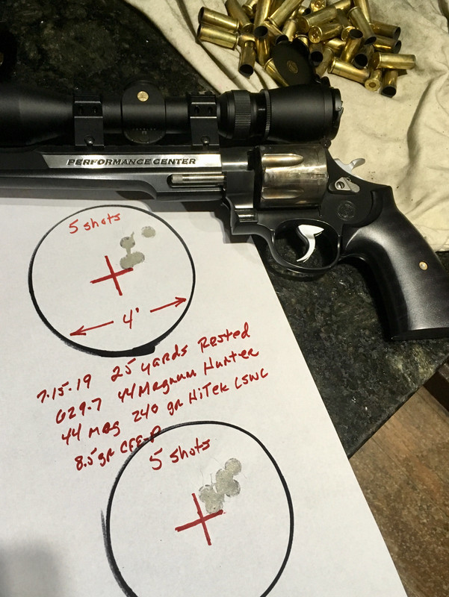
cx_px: 224
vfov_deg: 61.6
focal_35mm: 29
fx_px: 501
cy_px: 298
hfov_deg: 48.3
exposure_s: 1/30
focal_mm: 4.15
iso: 125
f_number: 2.2
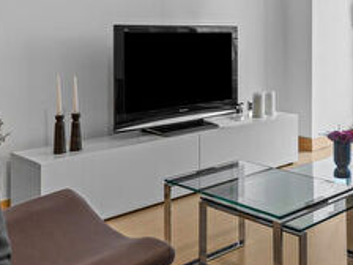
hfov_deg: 38.0
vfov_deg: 29.3
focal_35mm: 48
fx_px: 489
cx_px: 290
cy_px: 36
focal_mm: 16
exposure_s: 1/5
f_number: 8
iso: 500
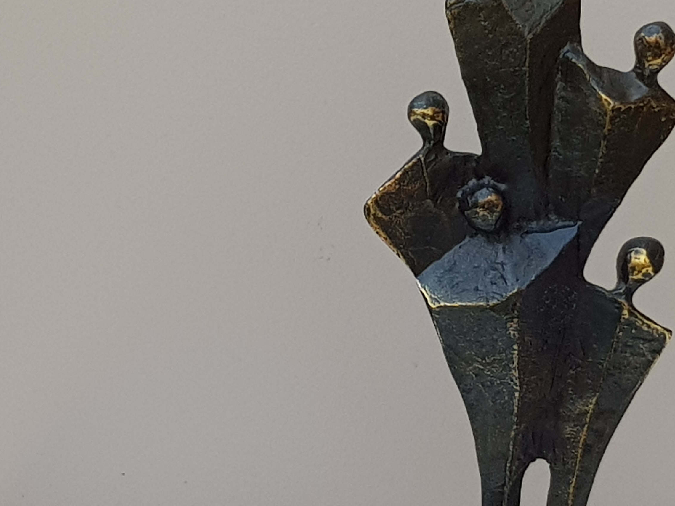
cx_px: 508
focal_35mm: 46
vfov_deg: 31.2
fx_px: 897
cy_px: 347
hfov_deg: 40.1
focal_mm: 4.2
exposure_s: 1/427
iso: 40
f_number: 1.7
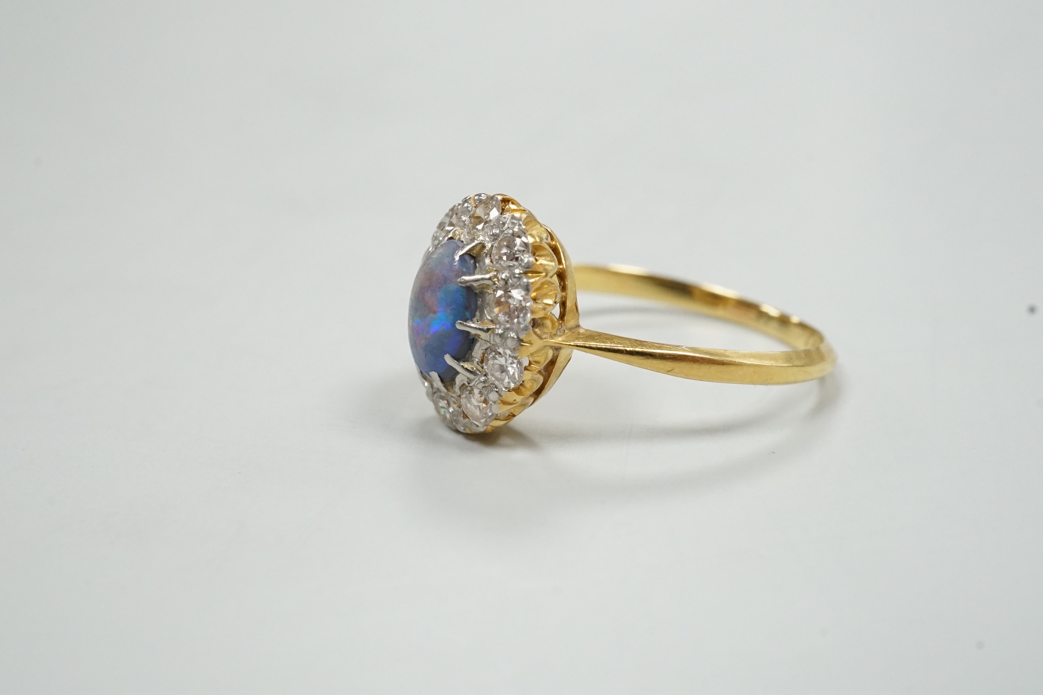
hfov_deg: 43.6
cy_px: 348
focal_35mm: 45
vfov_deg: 29.9
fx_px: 1304
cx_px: 522
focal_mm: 30
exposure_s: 1/60
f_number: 22
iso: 2500
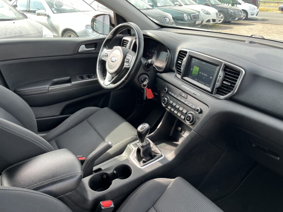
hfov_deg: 67.3
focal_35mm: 26
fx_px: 213
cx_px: 142
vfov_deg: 53.1
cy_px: 106
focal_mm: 5.1
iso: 40
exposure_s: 1/168
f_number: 1.6
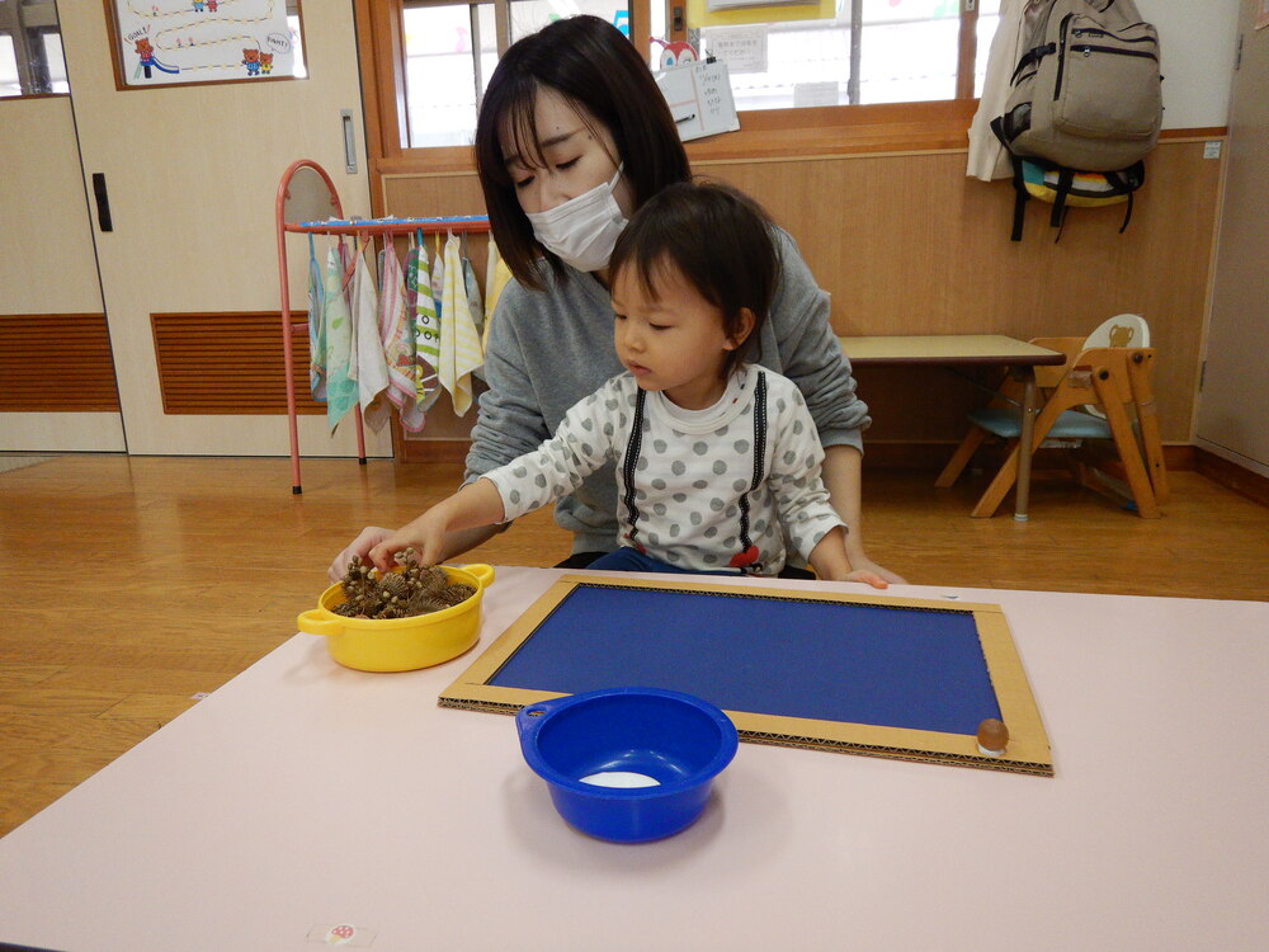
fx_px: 880
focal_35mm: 24
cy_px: 476
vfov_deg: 56.8
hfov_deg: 71.6
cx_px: 634
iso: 125
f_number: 2.8
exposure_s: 1/50
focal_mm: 4.3
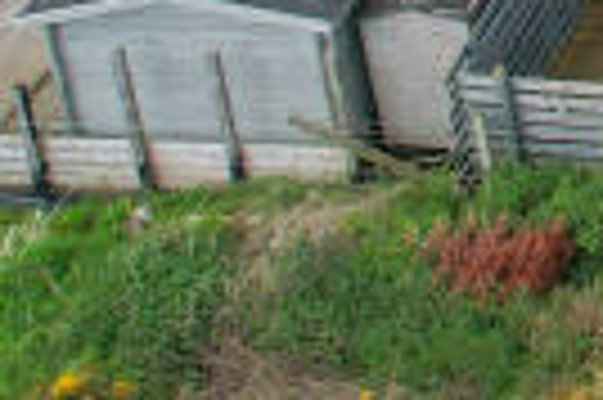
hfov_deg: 9.1
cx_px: 1980
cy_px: -654
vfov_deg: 7.5
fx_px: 2811
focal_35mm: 168
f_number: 2.8
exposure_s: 1/125
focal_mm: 8.38
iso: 140
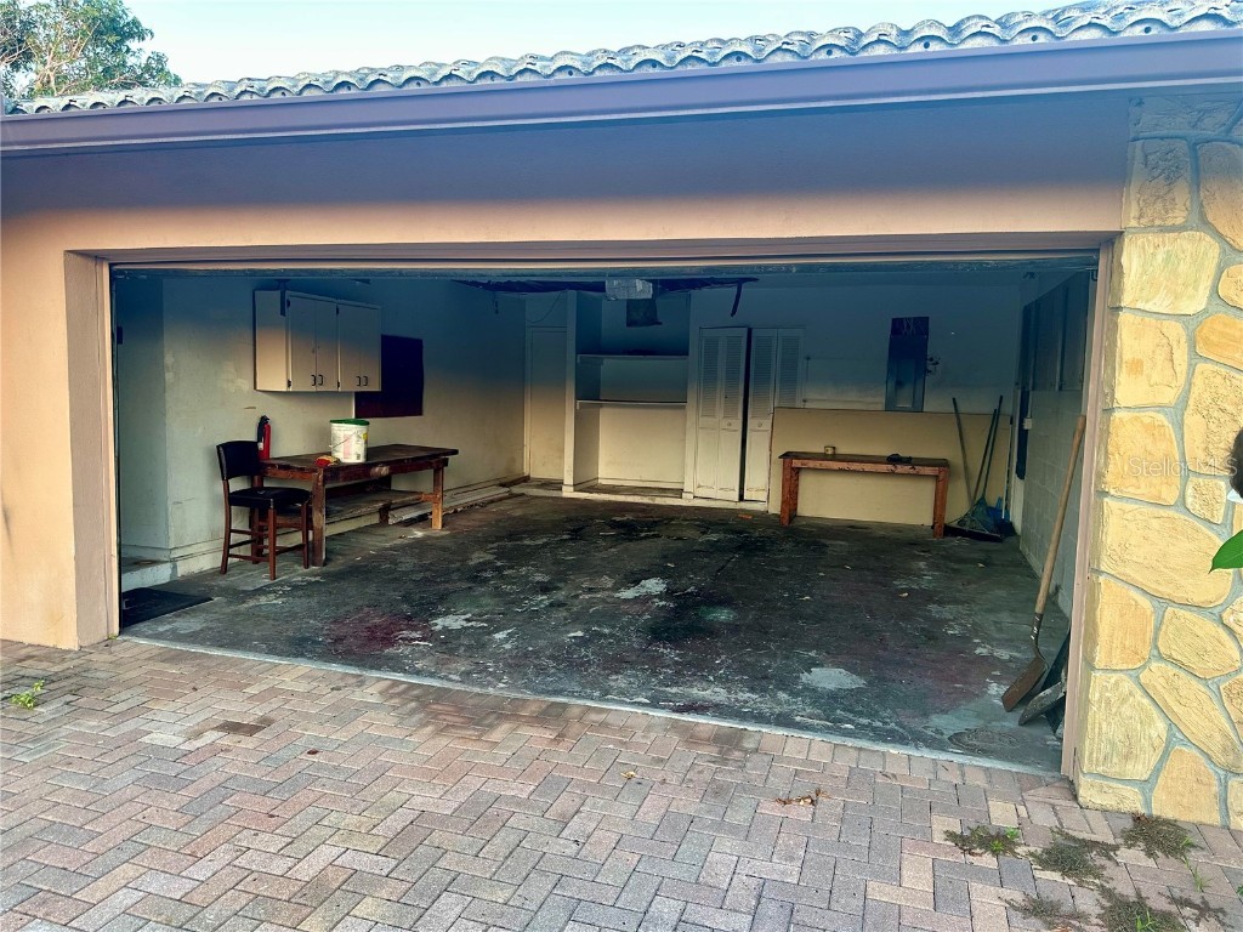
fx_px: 862
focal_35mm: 24
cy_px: 466
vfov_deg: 56.8
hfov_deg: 71.6
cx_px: 622
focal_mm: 6.86
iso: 160
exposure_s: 1/121
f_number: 1.78
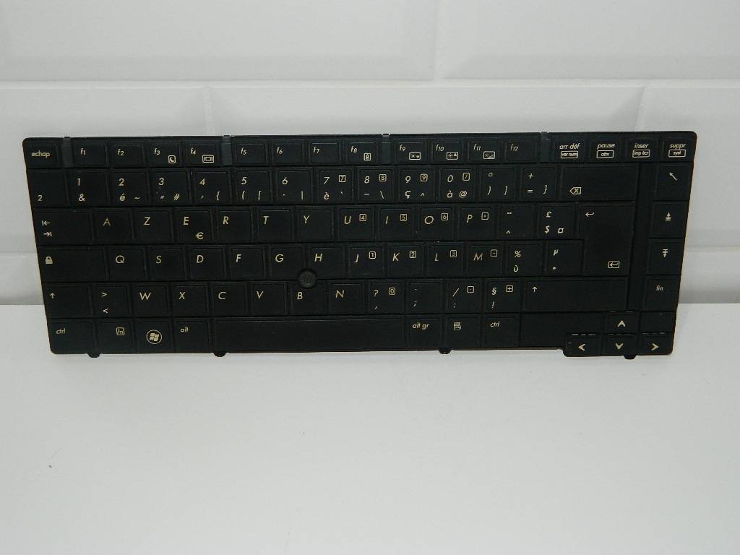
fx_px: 1005
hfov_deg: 40.4
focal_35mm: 47
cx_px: 370
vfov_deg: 30.9
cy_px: 278
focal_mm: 8.4
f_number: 3.6
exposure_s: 1/50
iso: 200
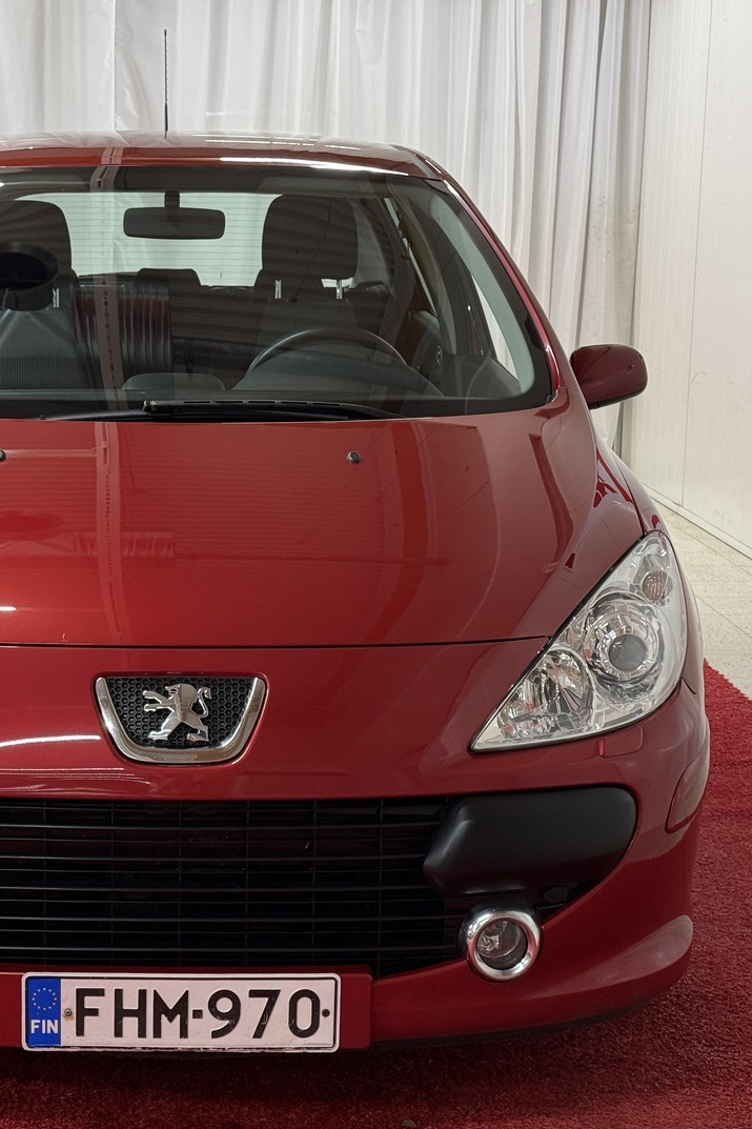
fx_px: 2100
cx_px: 200
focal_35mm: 67
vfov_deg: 30.1
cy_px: 567
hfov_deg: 20.2
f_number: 1.78
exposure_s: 1/50
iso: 80
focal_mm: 6.76
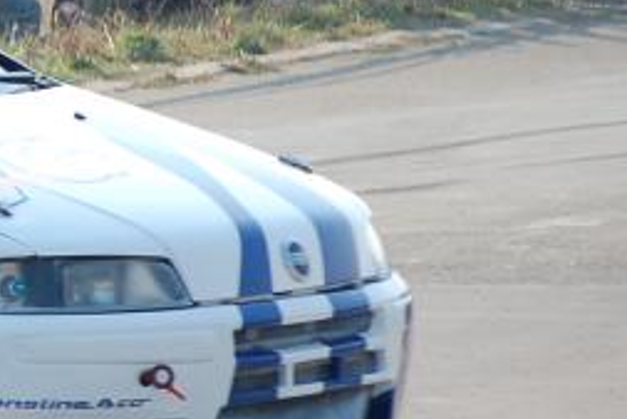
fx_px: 11623
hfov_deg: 3.1
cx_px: -322
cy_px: 237
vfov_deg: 2.1
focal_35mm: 667
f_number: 4.8
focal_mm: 110
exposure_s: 1/1000
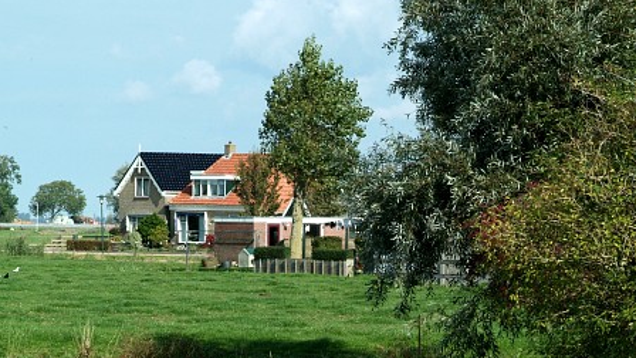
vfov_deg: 7.5
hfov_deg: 13.4
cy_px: 205
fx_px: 2715
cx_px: 318
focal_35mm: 161
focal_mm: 102
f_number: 16
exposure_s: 1/250
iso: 400
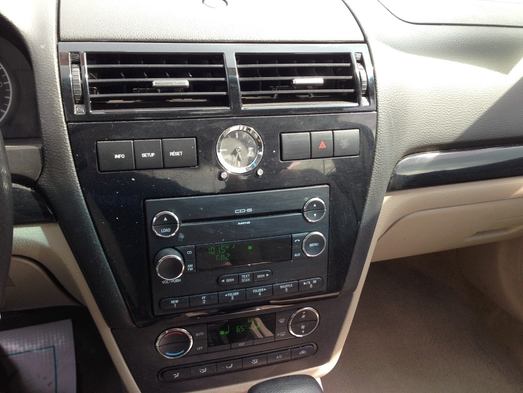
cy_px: 196
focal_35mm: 33
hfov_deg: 55.4
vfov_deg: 42.9
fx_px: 499
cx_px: 262
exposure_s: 1/120
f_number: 2.4
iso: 64
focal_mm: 4.12
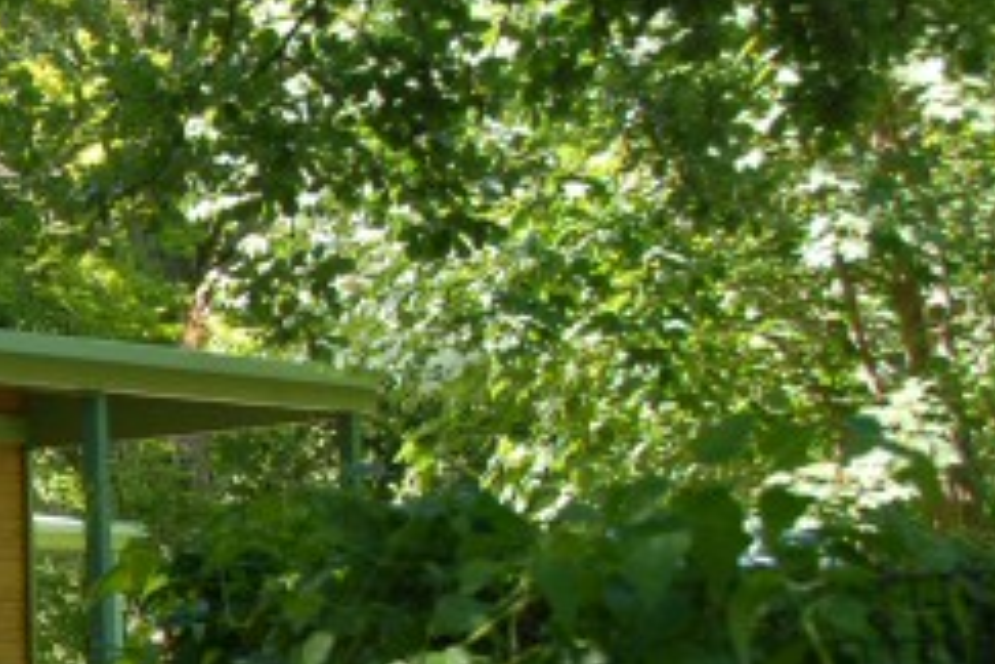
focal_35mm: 111
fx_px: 3068
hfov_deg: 17.3
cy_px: 623
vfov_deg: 12.2
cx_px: -303
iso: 100
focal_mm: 20
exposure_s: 1/60
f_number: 3.5
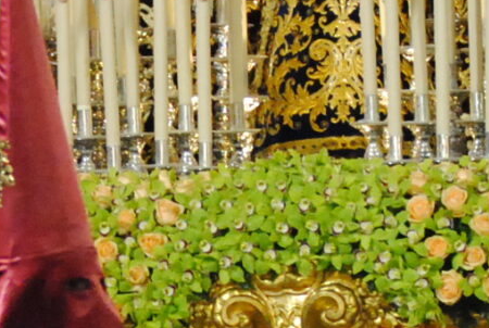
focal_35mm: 470
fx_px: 6395
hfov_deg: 4.4
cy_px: 222
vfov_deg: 2.9
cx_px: 77
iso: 1600
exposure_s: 1/100
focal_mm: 55
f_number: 5
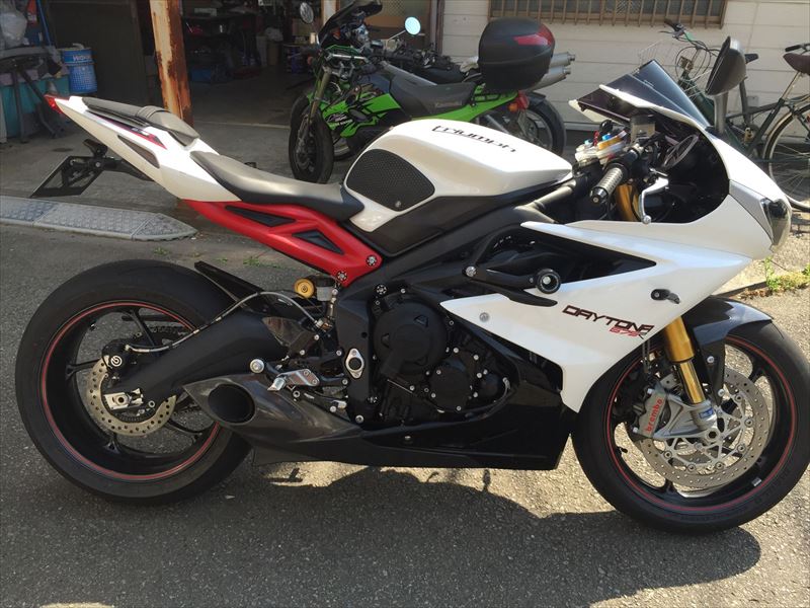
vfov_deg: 48.2
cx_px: 405
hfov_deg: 61.7
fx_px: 679
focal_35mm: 29
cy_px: 304
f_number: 2.2
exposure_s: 1/590
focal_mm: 4.15
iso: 32
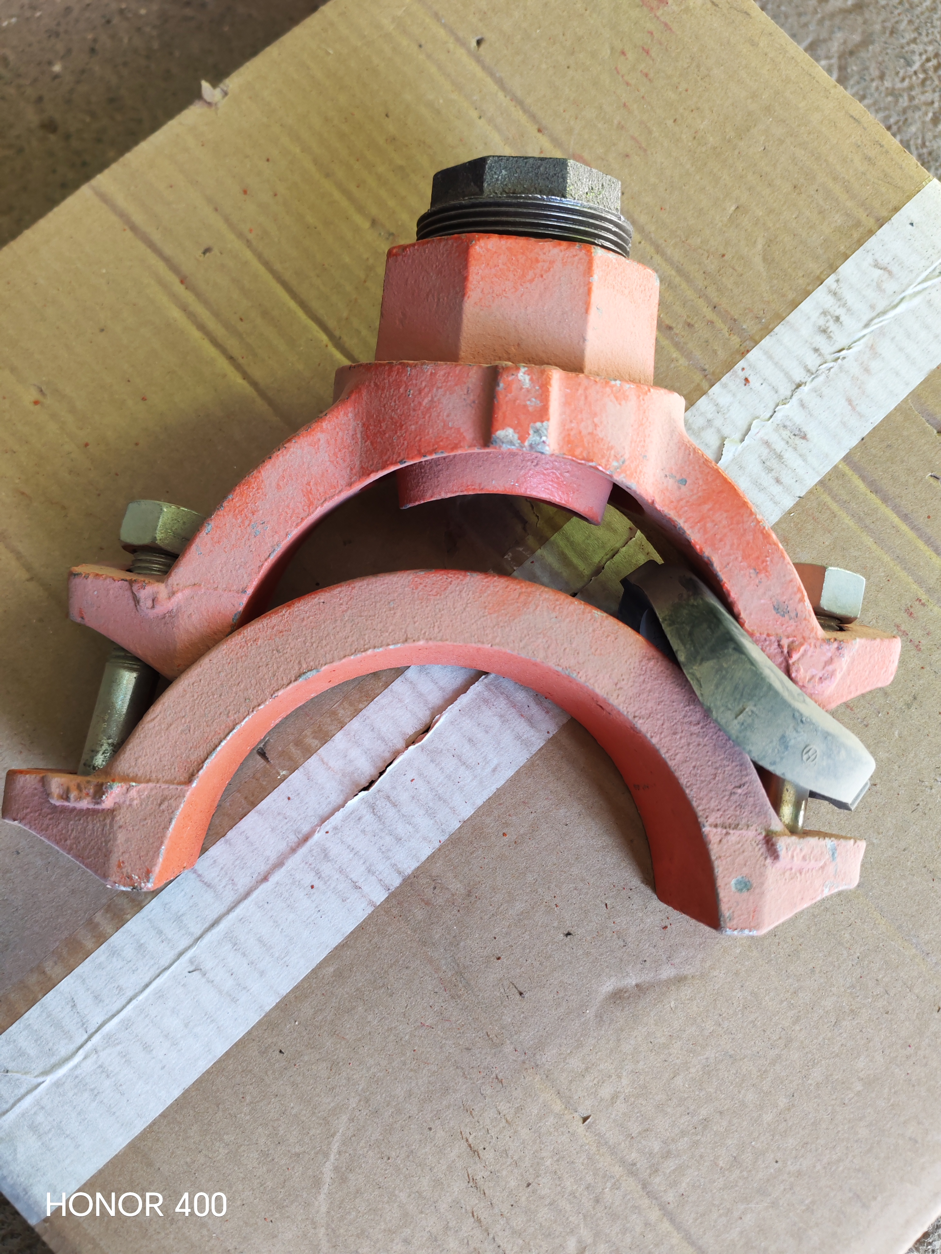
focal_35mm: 27
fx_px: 979
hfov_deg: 51.4
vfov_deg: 65.3
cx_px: 470
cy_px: 627
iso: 320
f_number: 1.9
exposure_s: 1/100
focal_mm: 6.12
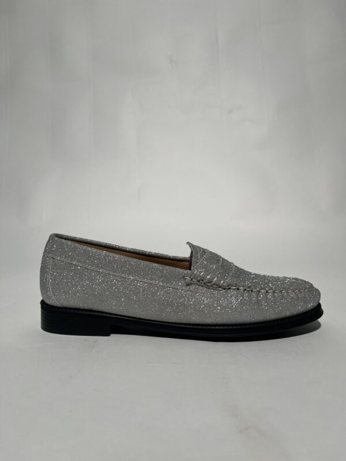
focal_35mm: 26
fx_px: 347
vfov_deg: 67.3
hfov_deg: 53.1
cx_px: 173
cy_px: 230
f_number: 1.6
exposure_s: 1/625
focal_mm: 5.1
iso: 50
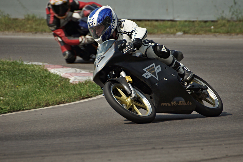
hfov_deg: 3.3
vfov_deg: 2.2
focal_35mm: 630
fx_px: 4252
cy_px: 81
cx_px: 122
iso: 100
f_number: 6.3
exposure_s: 1/640
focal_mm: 420
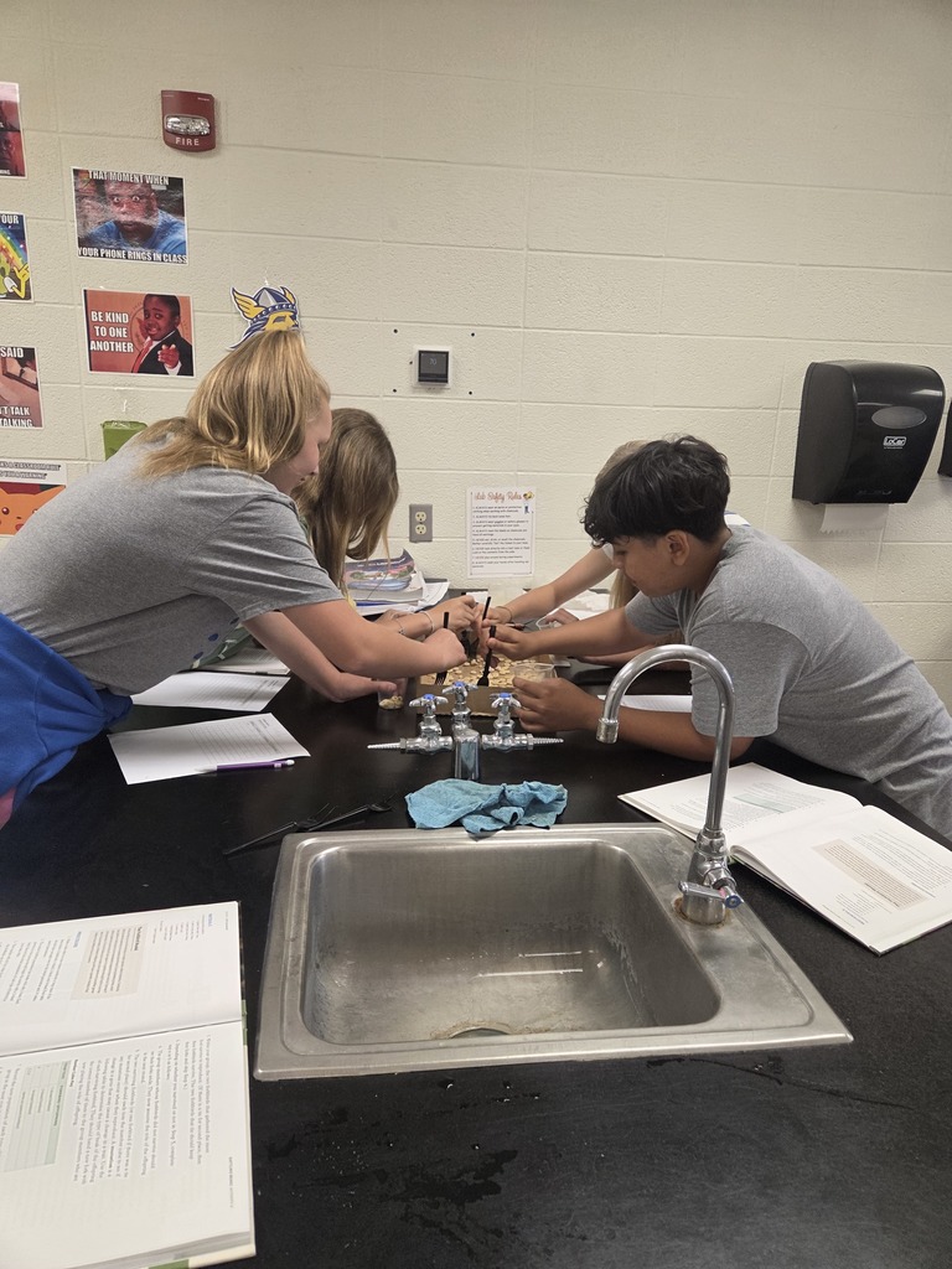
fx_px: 843
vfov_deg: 73.9
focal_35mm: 23
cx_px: 476
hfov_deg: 58.9
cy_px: 634
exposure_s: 1/120
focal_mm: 5.4
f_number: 1.8
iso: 125
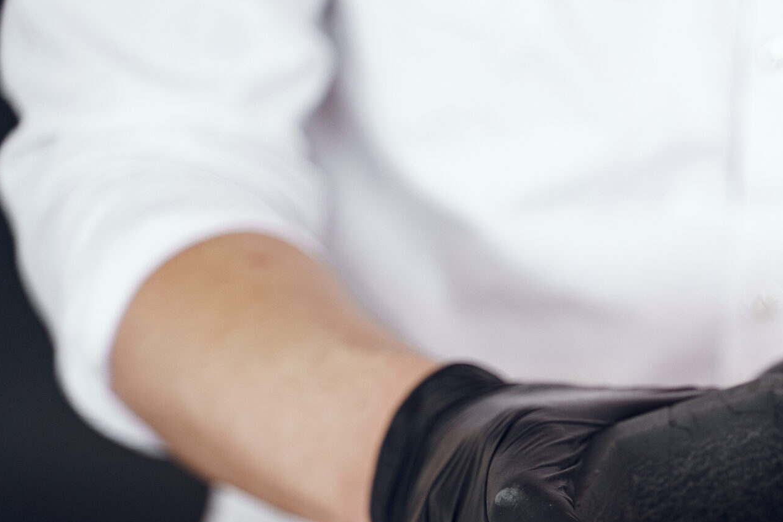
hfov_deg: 13.4
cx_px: 776
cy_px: 490
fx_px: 3284
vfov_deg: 9.0
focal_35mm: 151
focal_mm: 75
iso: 400
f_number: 2.8
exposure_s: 1/320
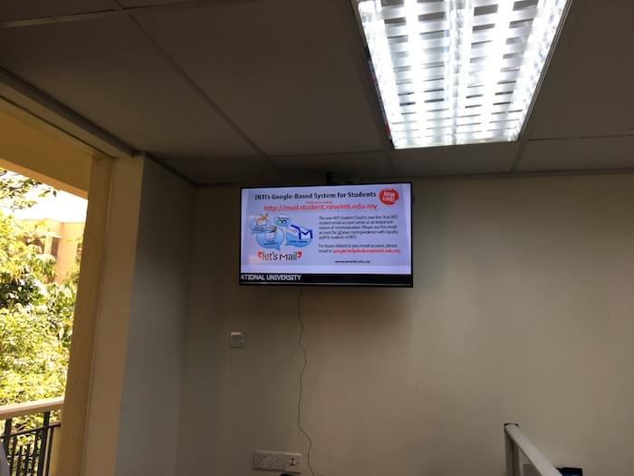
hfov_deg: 61.7
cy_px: 238
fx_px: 531
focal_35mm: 29
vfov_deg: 48.2
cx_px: 317
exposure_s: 1/50
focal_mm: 4.15
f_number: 2.2
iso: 32
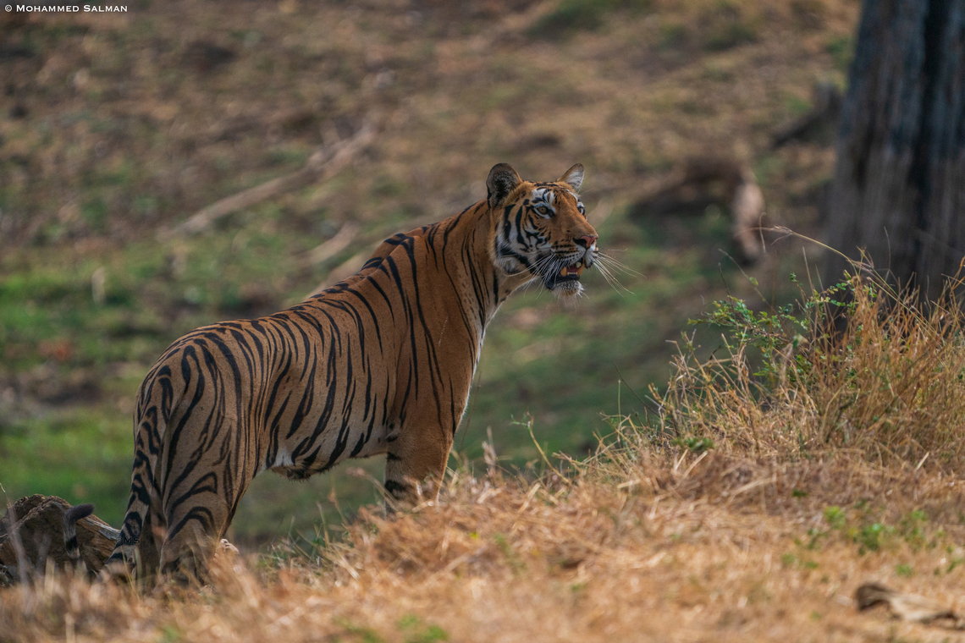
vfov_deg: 2.3
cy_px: 322
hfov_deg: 3.4
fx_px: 16082
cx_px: 482
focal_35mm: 600
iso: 1600
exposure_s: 1/5000
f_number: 6.3
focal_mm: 600
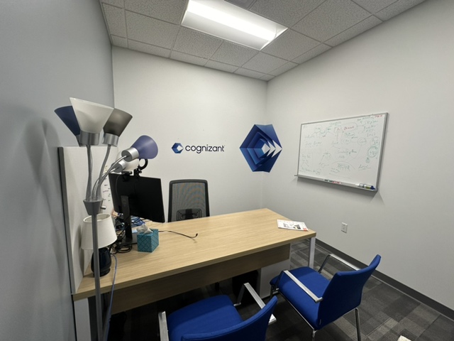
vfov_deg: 85.7
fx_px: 184
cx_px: 227
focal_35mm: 14
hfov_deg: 102.1
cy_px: 170
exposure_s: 1/100
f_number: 2.2
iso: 125
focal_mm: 2.22
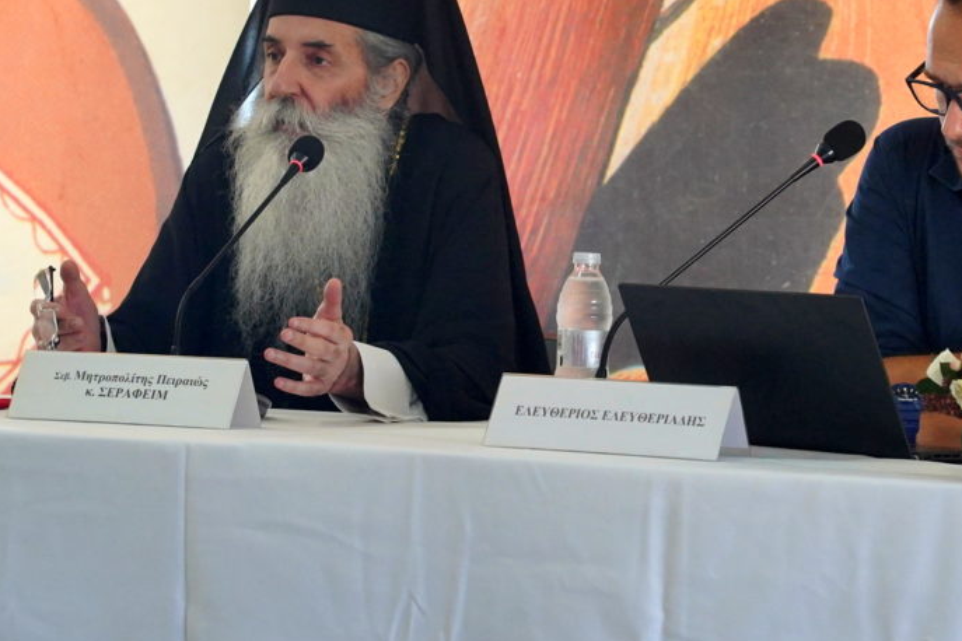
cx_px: 625
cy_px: 219
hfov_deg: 9.4
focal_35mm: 219
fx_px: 5852
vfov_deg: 6.3
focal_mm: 98
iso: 1600
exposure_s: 1/160
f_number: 5.6
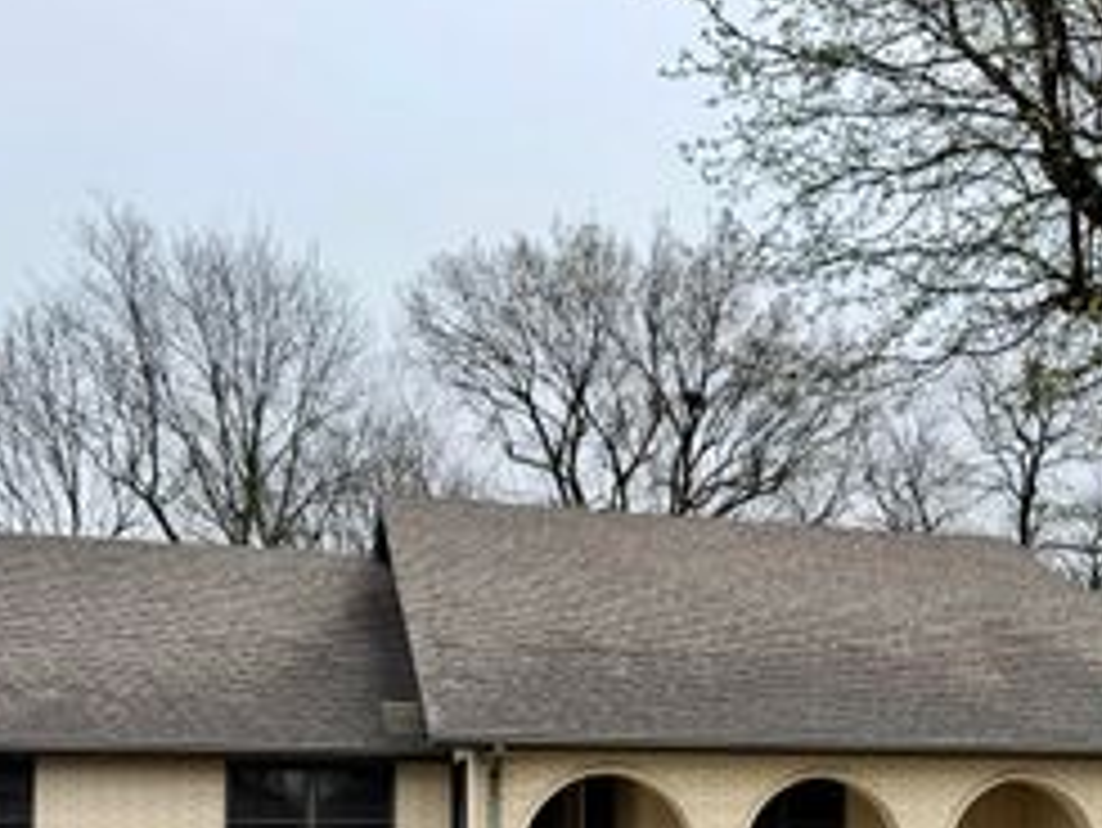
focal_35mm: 49
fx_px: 1561
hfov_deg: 38.2
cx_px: 774
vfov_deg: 28.3
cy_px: 781
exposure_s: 1/1215
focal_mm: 6.76
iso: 80
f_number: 1.78
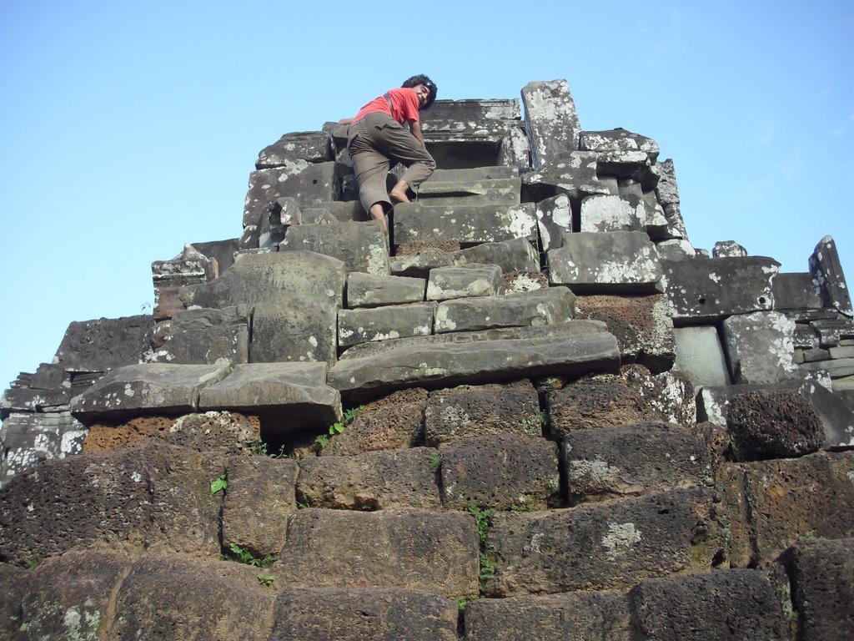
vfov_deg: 37.7
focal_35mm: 38
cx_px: 427
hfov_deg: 49.0
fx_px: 937
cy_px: 320
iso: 100
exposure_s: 1/60
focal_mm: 6.2
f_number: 8
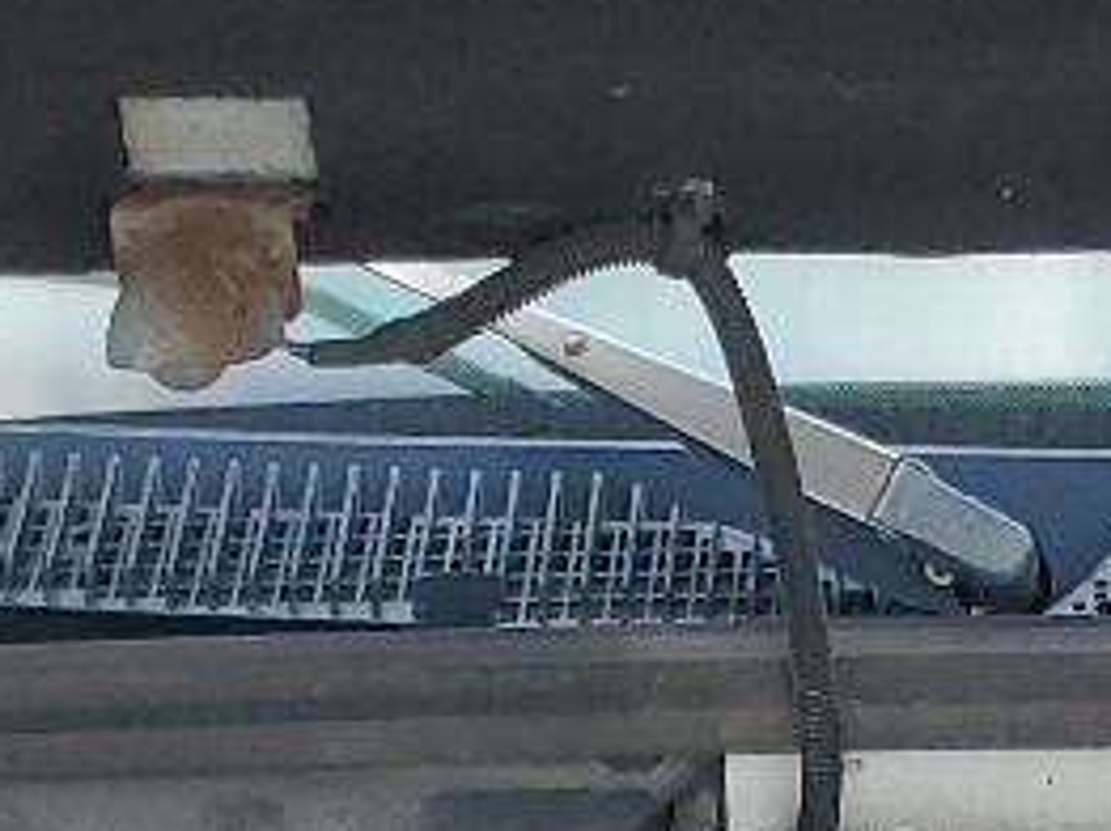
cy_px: 2209
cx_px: 1132
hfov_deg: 12.3
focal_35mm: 159
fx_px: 5098
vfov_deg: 8.3
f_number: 1.5
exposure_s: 1/833
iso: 50
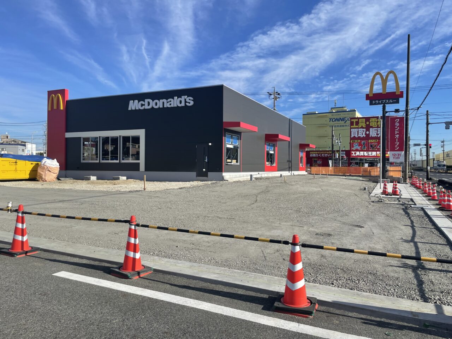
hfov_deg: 67.3
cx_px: 226
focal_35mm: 26
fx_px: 339
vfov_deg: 53.1
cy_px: 170
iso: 32
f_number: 1.6
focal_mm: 4.2
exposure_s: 1/3861
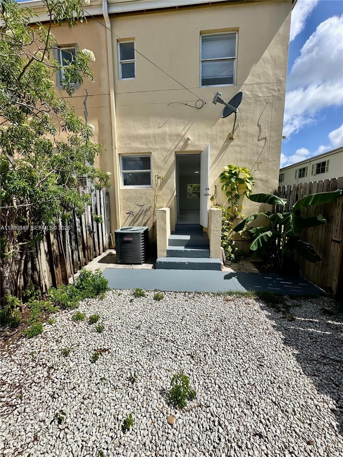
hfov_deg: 85.7
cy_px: 228
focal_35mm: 14
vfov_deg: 102.1
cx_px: 172
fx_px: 185
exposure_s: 1/5556
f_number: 2.2
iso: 50
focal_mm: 2.22
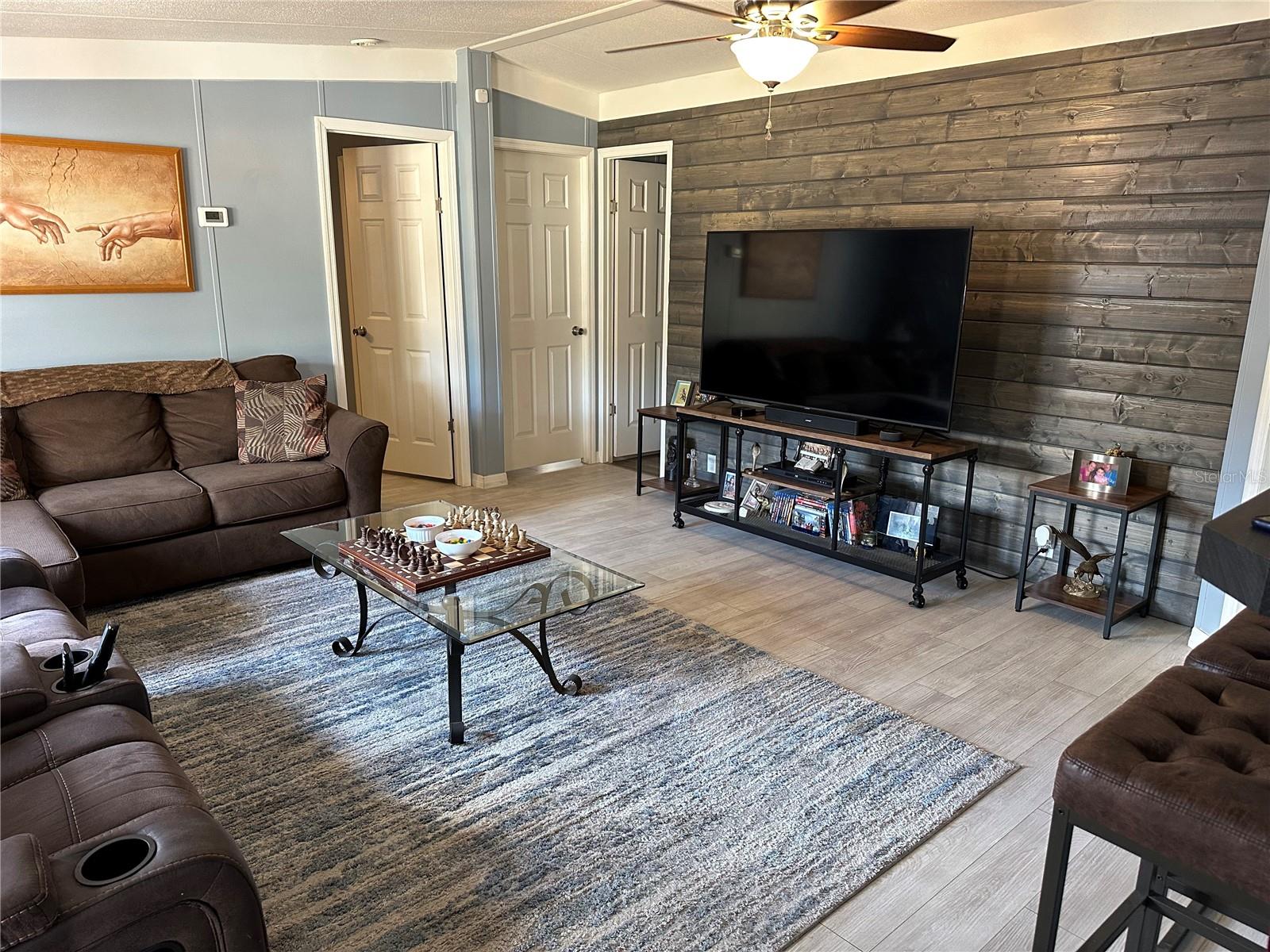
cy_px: 476
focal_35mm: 24
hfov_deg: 71.6
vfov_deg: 56.8
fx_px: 881
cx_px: 635
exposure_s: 1/60
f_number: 1.78
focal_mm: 6.86
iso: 320
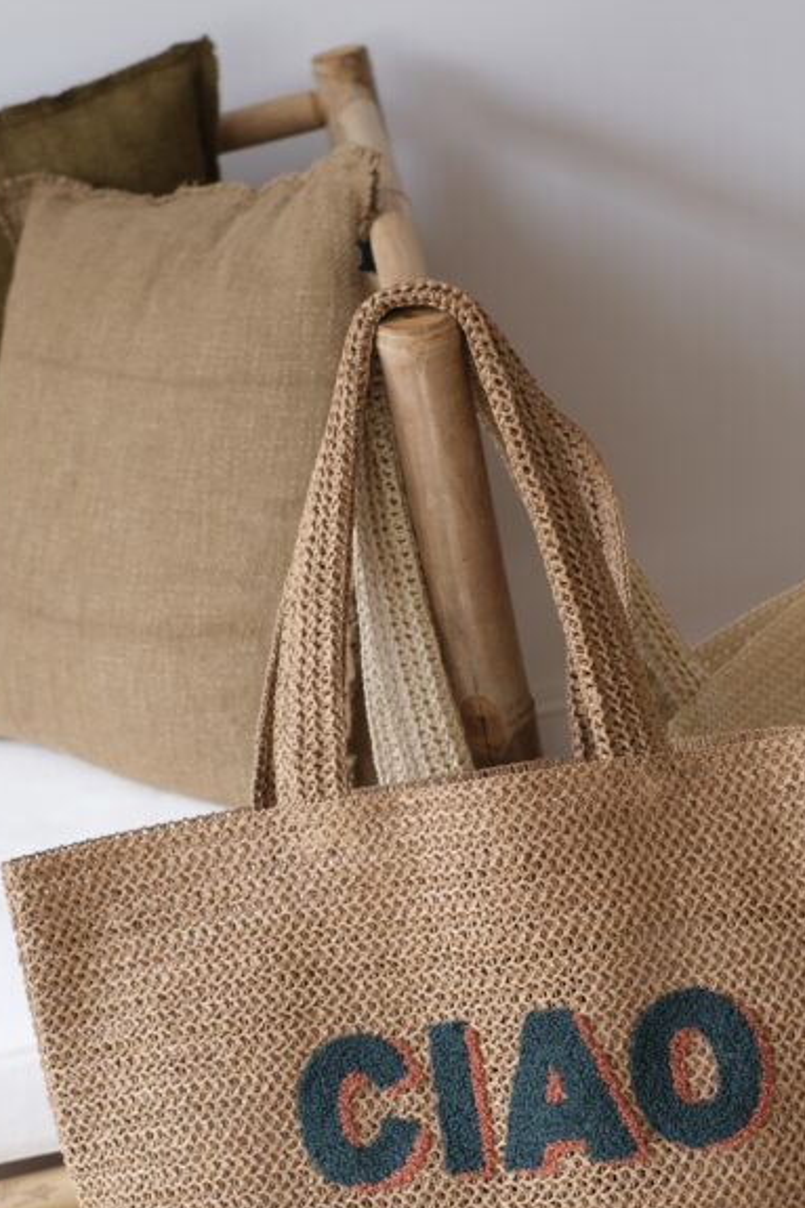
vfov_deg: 24.4
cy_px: 782
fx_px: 2785
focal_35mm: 83
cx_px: 504
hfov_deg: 16.4
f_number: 3.6
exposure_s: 1/52
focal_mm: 35
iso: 320
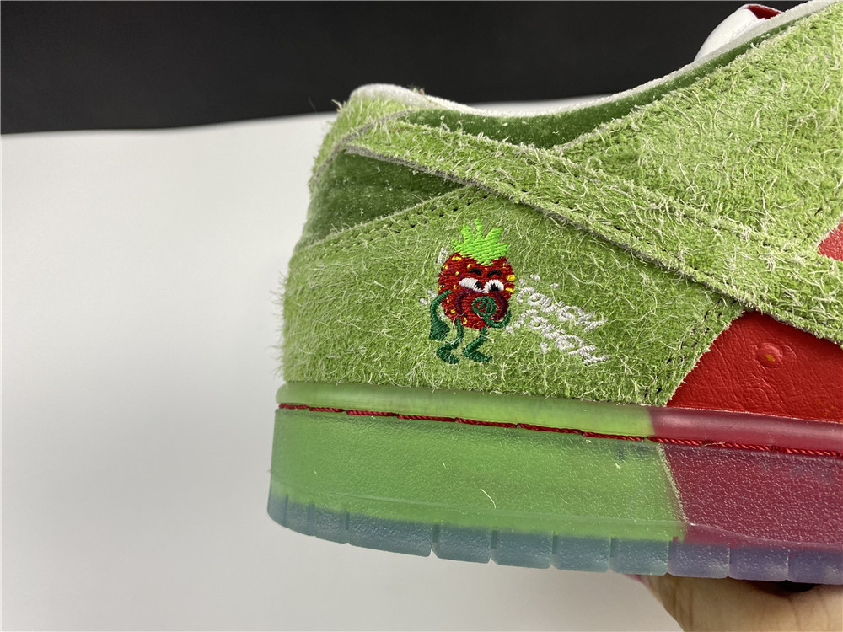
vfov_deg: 53.1
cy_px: 316
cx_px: 422
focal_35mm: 26
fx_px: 633
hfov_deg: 67.3
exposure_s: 1/100
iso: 80
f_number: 1.8
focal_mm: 4.25
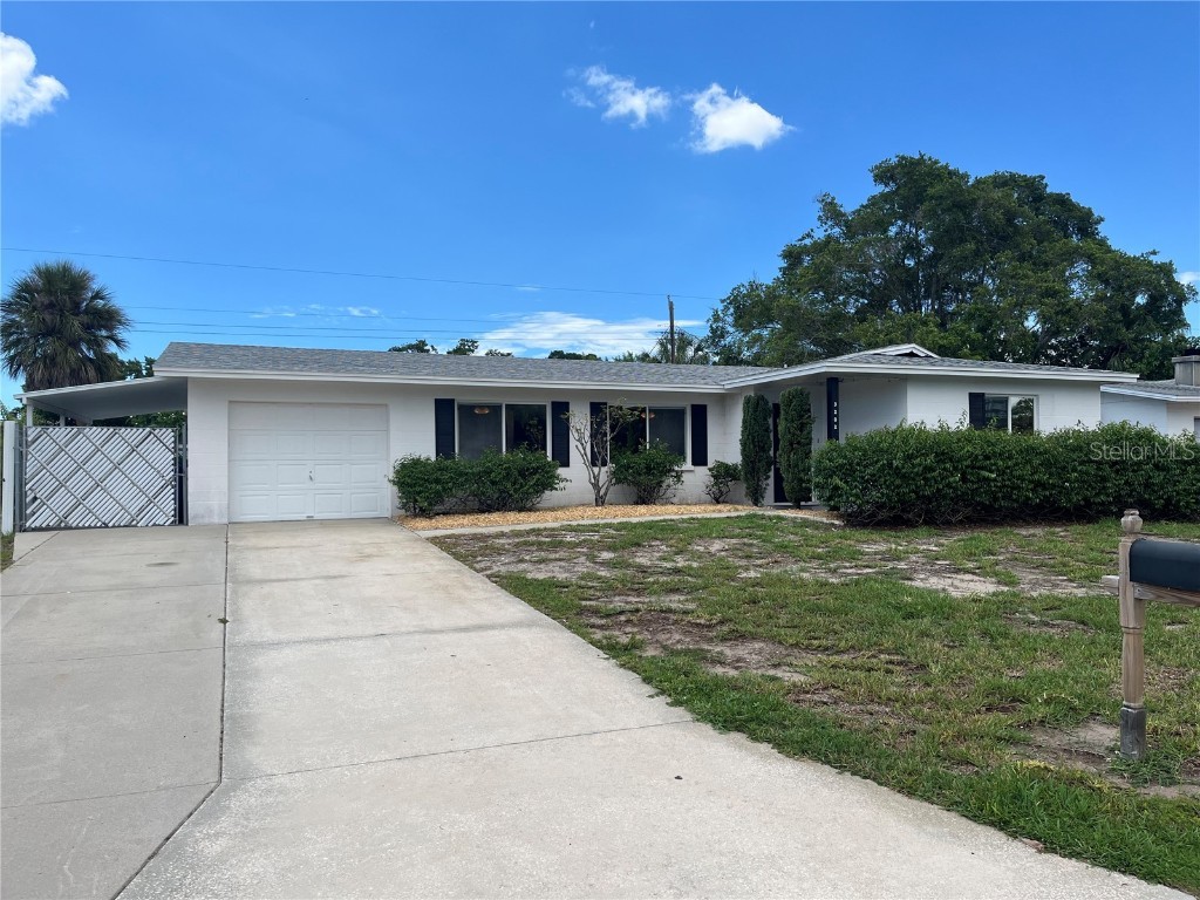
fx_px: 901
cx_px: 600
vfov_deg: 53.1
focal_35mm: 26
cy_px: 450
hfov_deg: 67.3
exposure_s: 1/3311
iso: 50
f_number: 1.6
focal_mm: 5.1
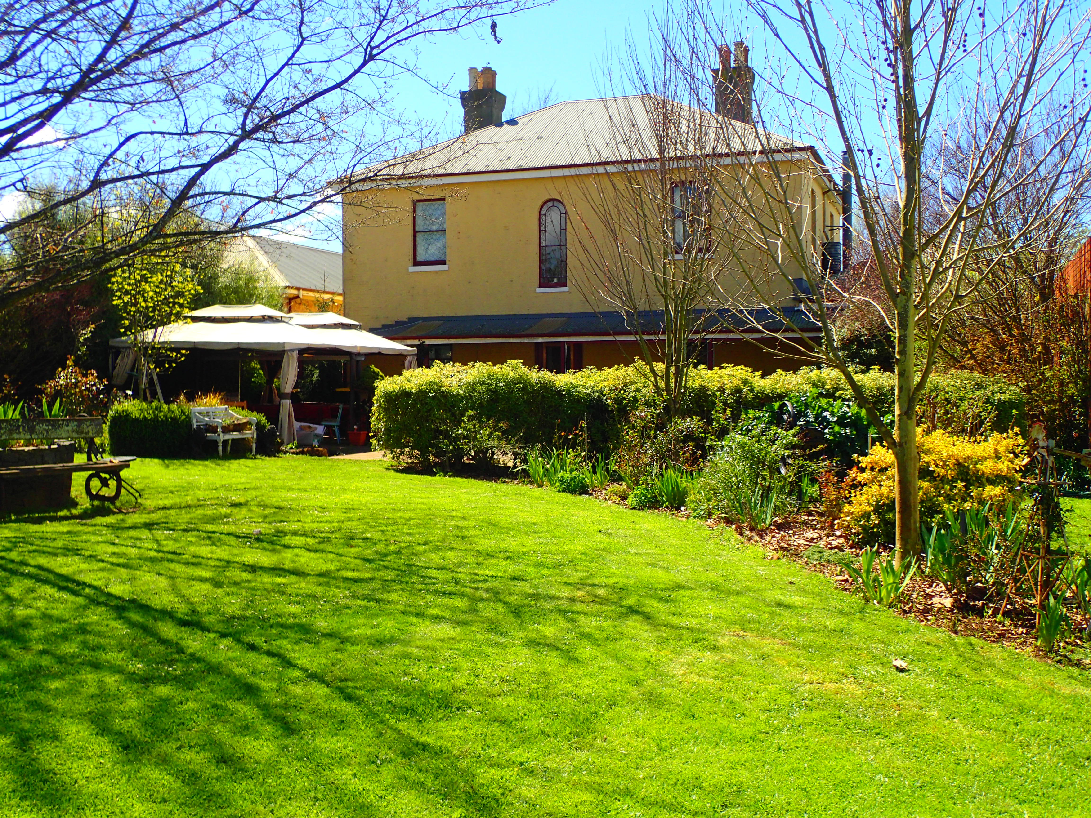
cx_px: 546
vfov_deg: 37.7
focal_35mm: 38
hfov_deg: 49.0
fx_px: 1198
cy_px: 409
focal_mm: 6.86
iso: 100
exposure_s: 1/500
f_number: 3.5
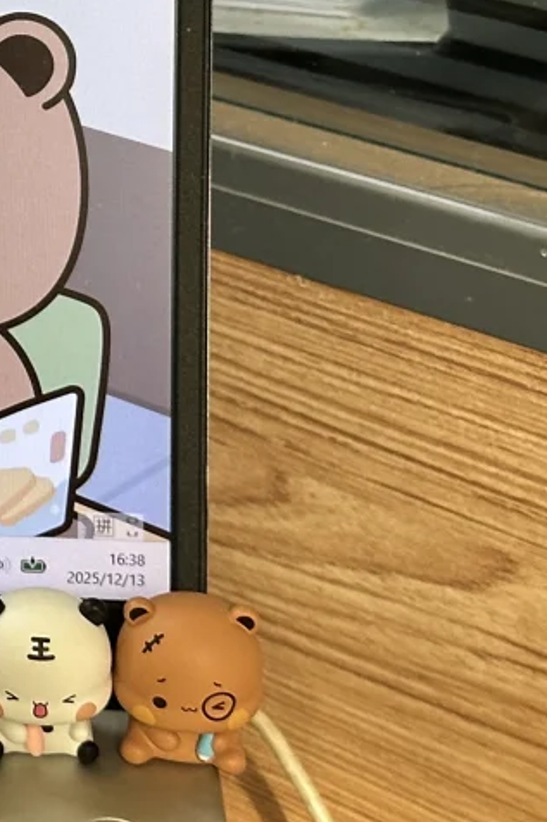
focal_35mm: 151
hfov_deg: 8.5
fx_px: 3444
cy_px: 66
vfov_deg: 13.5
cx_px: -640
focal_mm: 6.86
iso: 80
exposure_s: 1/121
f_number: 1.78
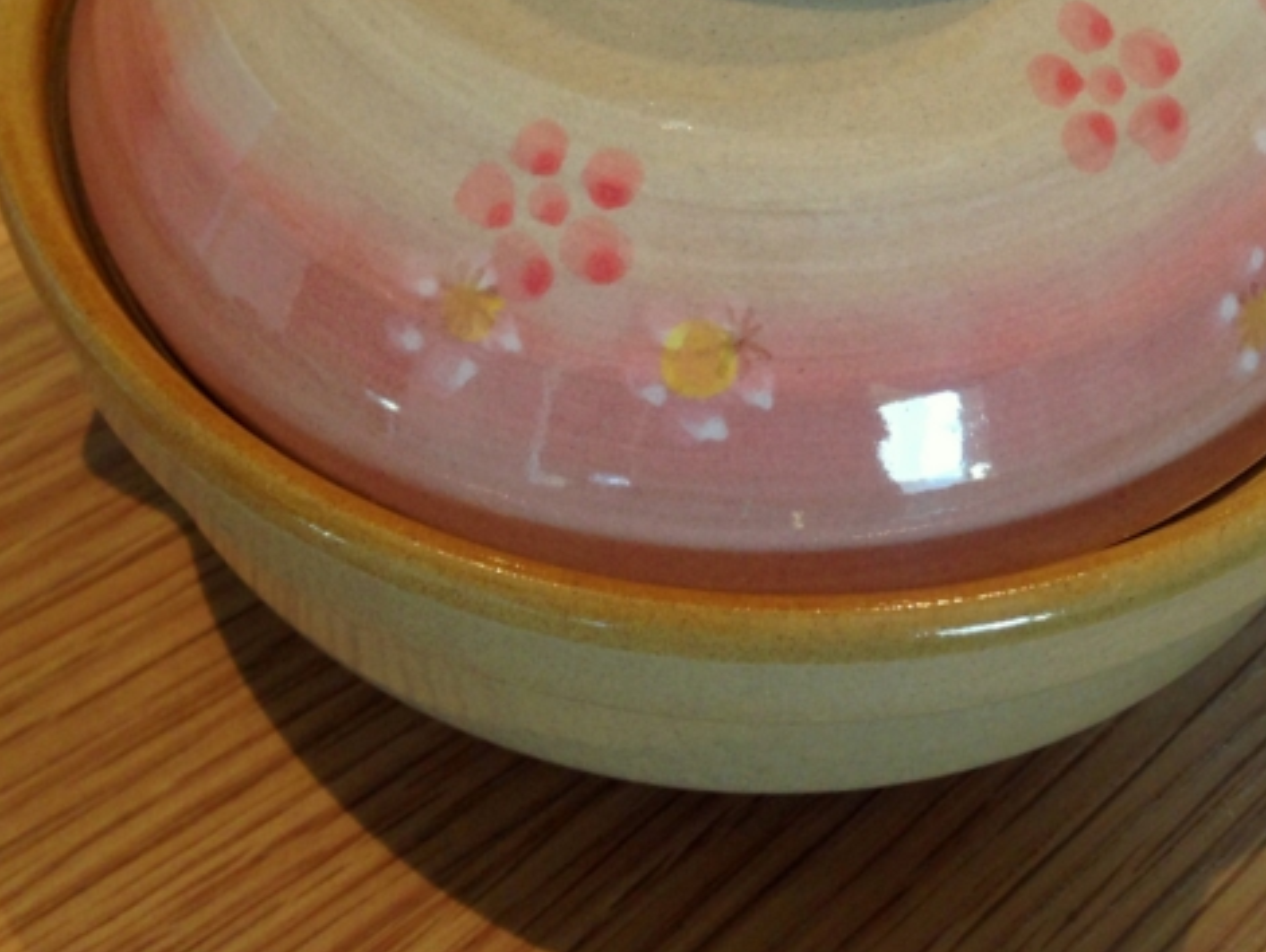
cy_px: 175
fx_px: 2050
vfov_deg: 25.6
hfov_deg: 34.2
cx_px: 758
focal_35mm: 56
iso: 64
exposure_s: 1/20
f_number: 2.4
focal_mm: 4.12
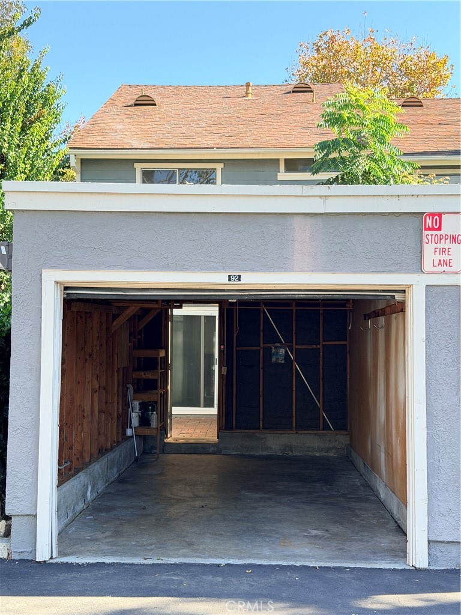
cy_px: 308
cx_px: 230
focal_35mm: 48
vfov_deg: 39.7
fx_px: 852
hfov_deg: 30.3
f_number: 1.78
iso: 80
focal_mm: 6.76
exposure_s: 1/538
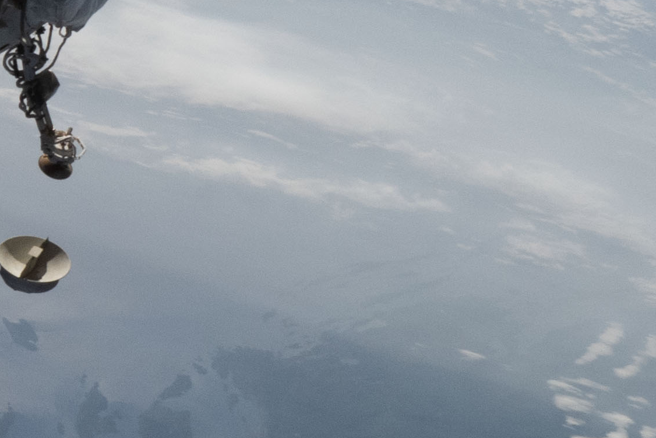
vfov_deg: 7.8
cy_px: 260
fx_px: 3207
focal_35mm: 176
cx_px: -1096
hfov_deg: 9.8
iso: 500
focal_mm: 24
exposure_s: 1/500
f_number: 16
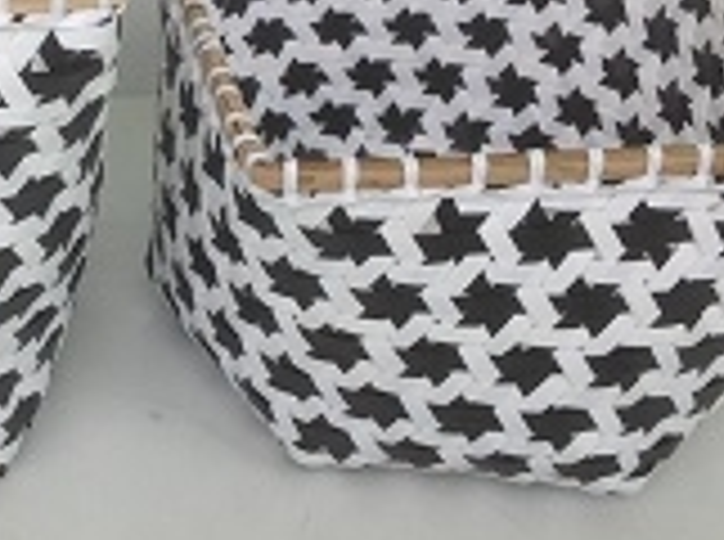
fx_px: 1816
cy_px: 76
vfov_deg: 16.7
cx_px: 40
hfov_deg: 21.9
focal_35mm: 87
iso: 50
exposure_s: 1/158
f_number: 2.4
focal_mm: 4.28
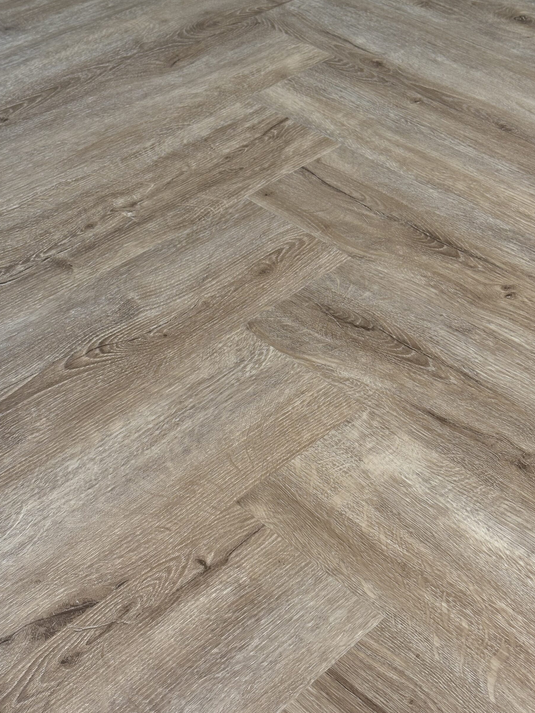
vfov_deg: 34.9
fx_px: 1133
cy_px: 365
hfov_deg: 26.6
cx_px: 279
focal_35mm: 55
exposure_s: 1/50
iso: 32
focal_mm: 5.96
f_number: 1.6
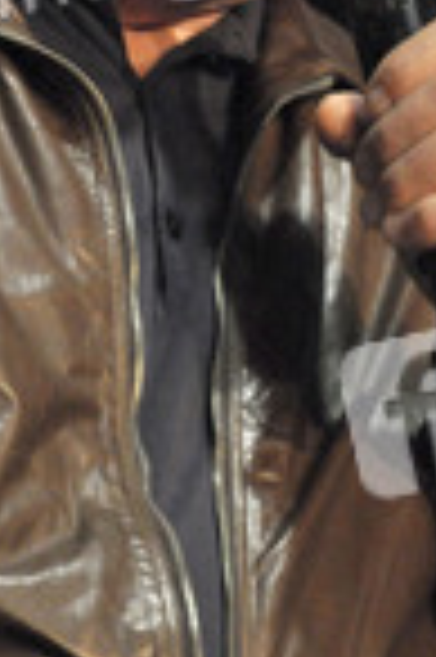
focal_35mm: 1236
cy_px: 166
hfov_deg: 1.1
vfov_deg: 1.7
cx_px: 162
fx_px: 22506
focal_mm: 300
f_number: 5.6
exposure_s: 1/100
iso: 3200
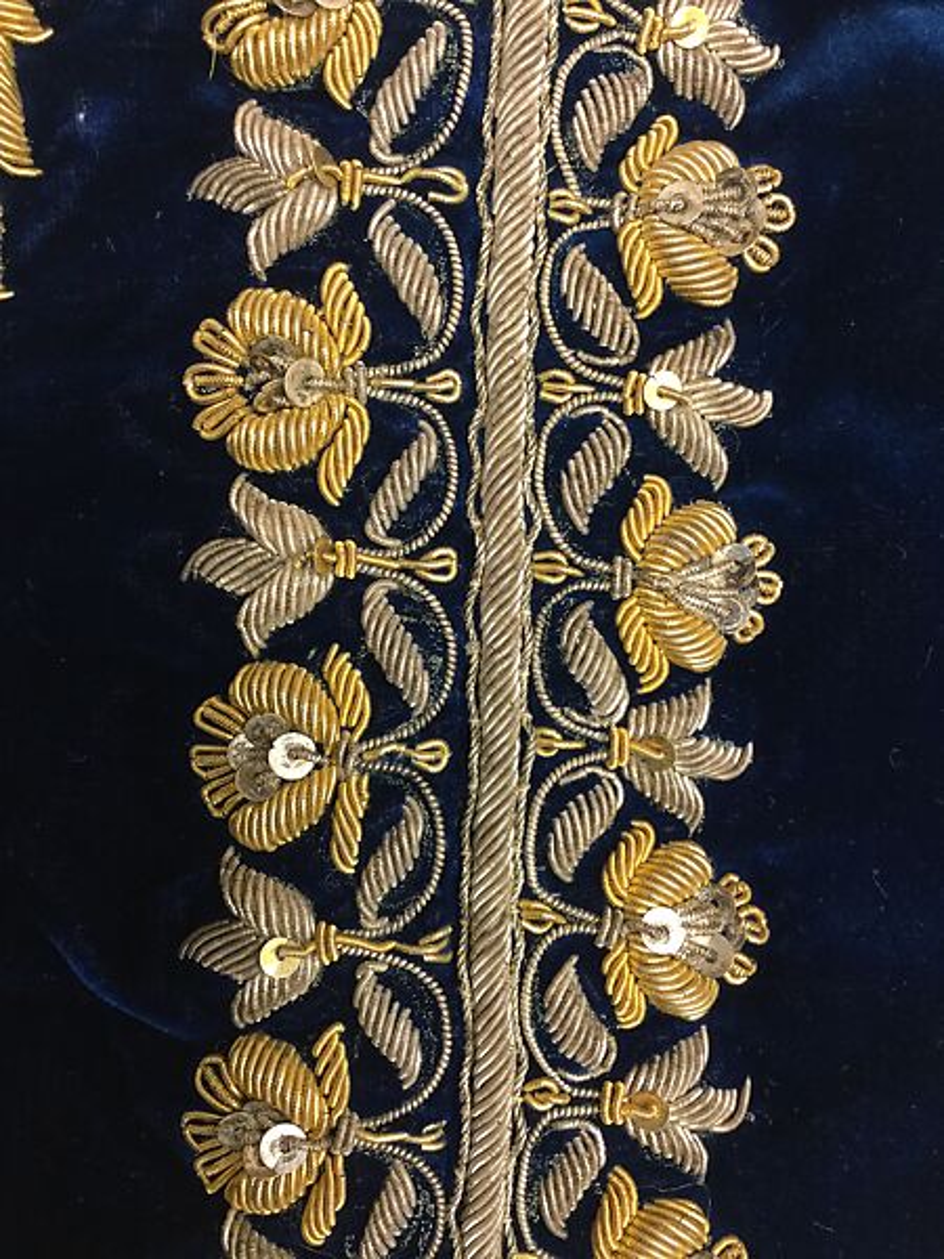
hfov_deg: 45.4
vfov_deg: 58.4
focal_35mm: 31
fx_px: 1127
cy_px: 630
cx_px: 472
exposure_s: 1/30
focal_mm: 3.3
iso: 80
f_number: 2.4
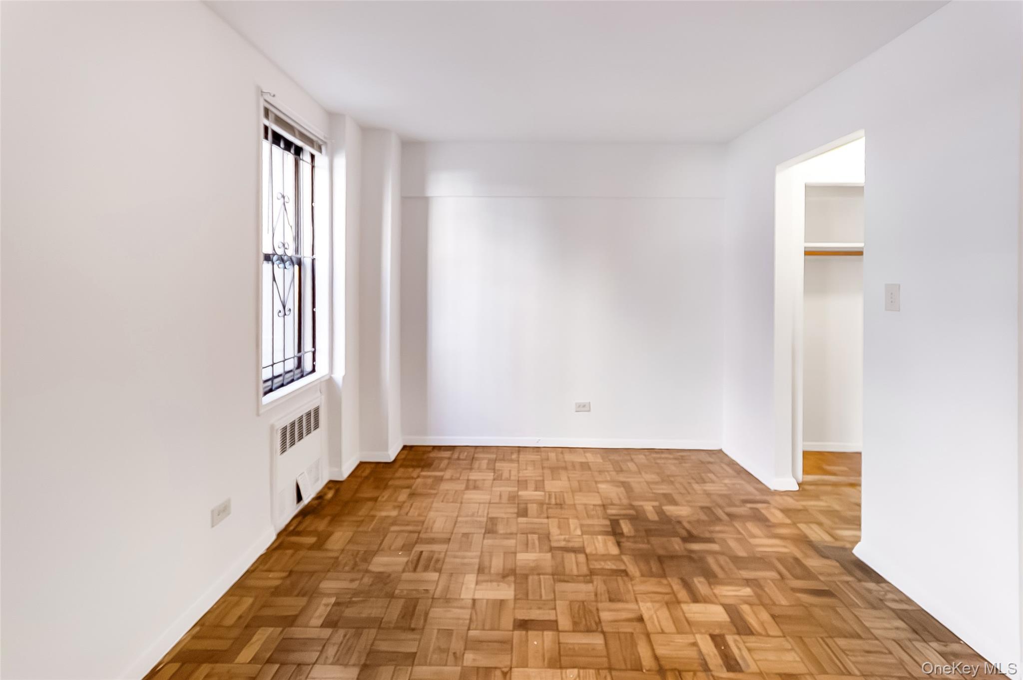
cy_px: 340
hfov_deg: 100.4
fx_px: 426
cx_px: 512
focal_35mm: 15
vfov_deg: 77.2
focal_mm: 10
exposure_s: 1/25
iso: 800
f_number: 4
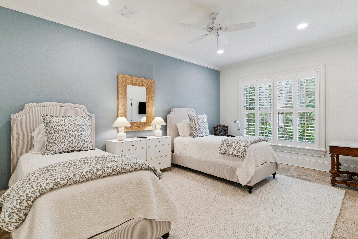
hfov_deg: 93.3
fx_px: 169
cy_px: 120
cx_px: 179
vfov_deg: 70.5
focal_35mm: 17
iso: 250
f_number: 8
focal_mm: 17
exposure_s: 1/10
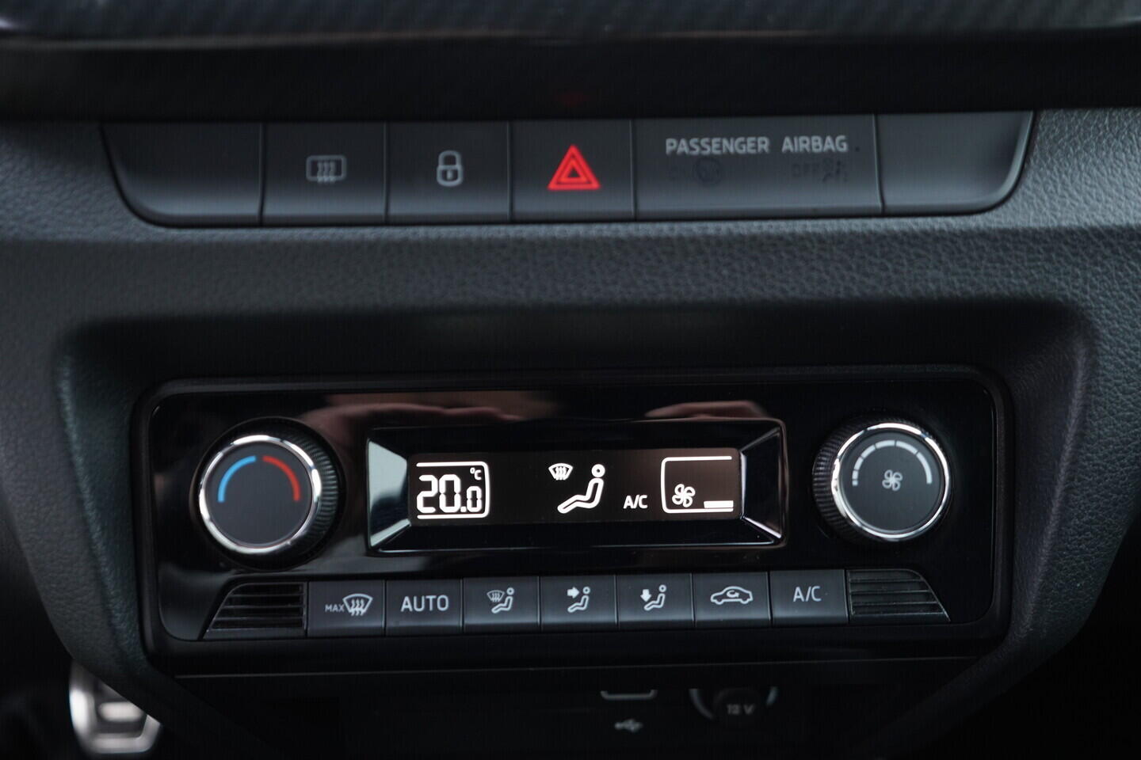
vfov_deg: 36.9
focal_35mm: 36
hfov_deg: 53.1
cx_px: 570
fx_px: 1141
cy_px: 380
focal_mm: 24
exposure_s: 1/40
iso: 640
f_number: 2.8
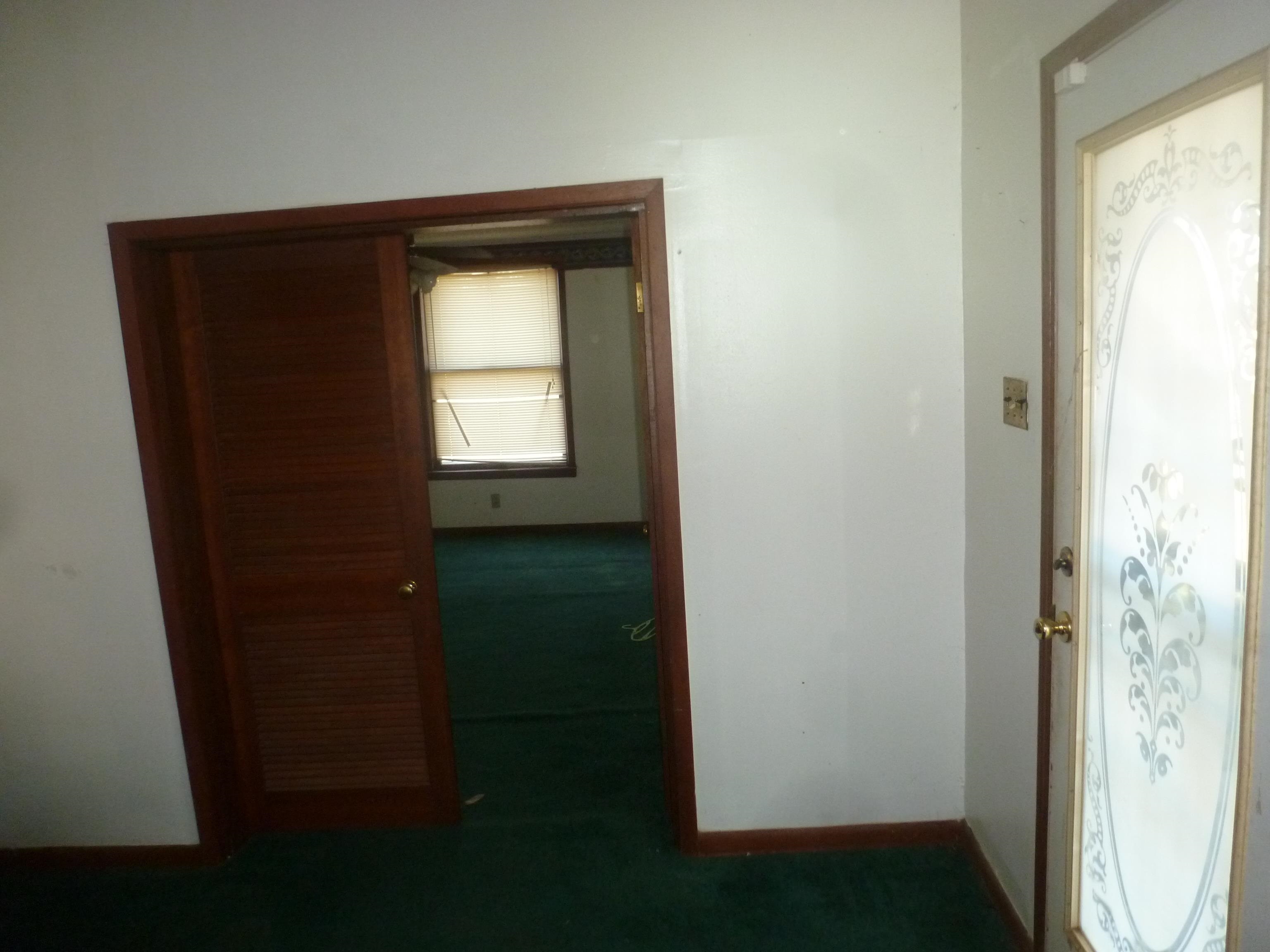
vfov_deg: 56.8
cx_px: 635
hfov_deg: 71.6
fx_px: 881
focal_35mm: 24
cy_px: 476
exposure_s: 1/60
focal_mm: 4.3
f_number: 3.3
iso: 320
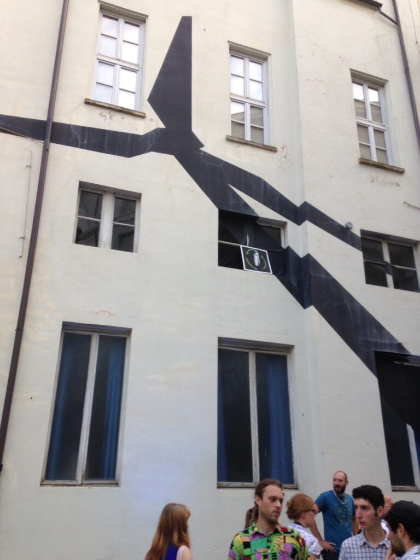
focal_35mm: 33
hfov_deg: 42.9
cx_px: 210
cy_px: 280
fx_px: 534
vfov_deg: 55.4
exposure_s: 1/131
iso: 50
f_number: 2.4
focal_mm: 4.12
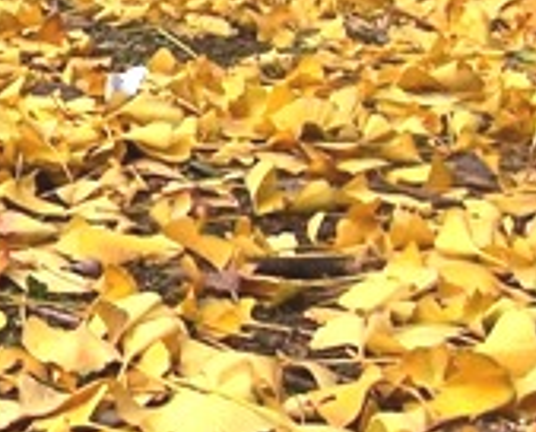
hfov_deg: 13.1
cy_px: 145
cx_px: -190
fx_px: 2242
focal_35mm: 141
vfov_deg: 11.0
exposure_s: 1/60
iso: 100
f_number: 4.5
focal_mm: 6.3
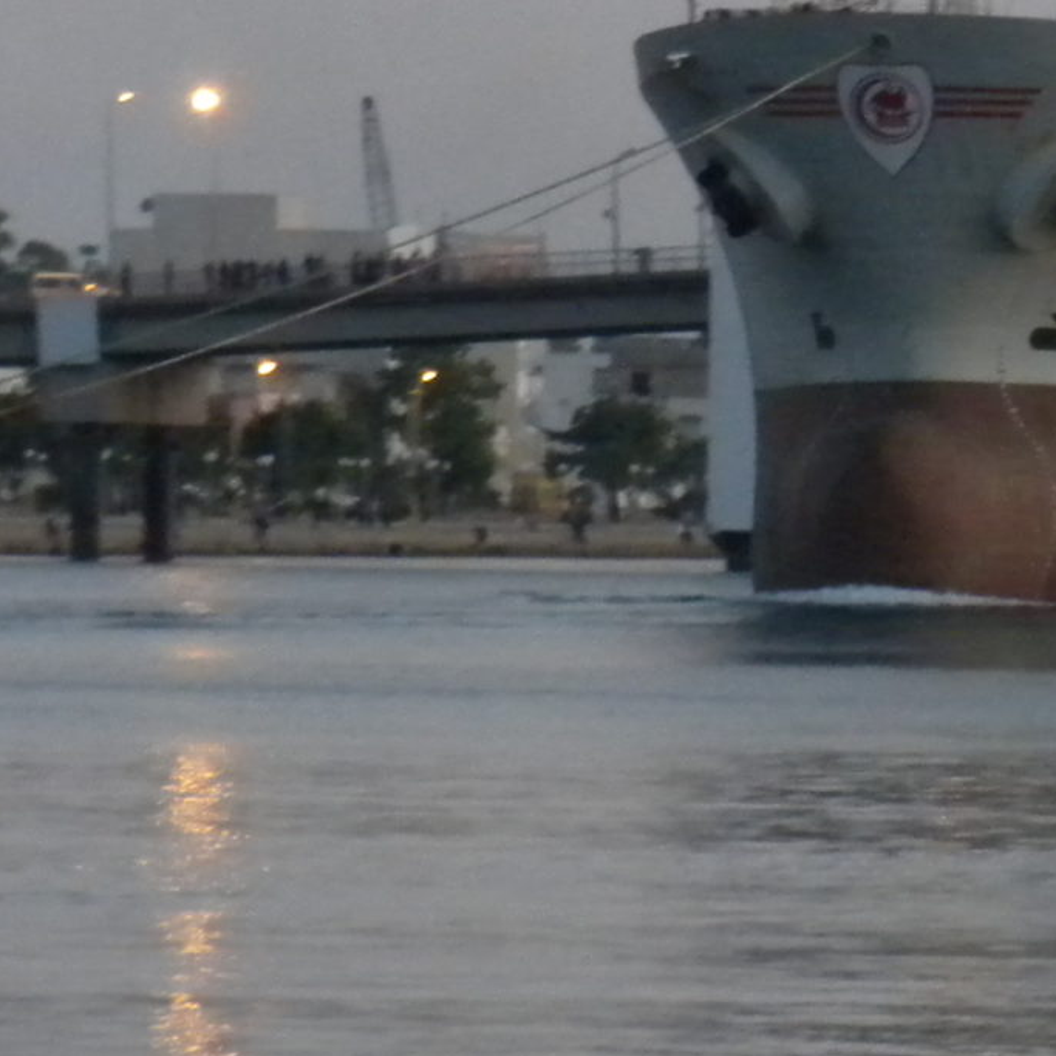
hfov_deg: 4.4
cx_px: 951
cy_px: 62
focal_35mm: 394
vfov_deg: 4.4
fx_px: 13598
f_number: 5.1
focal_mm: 21
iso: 400
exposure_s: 1/16.6
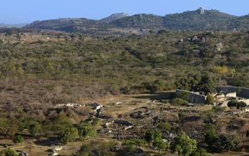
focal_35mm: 106
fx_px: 719
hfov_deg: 19.6
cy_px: 81
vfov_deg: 12.4
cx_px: 140
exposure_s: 1/250
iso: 200
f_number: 9
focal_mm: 80
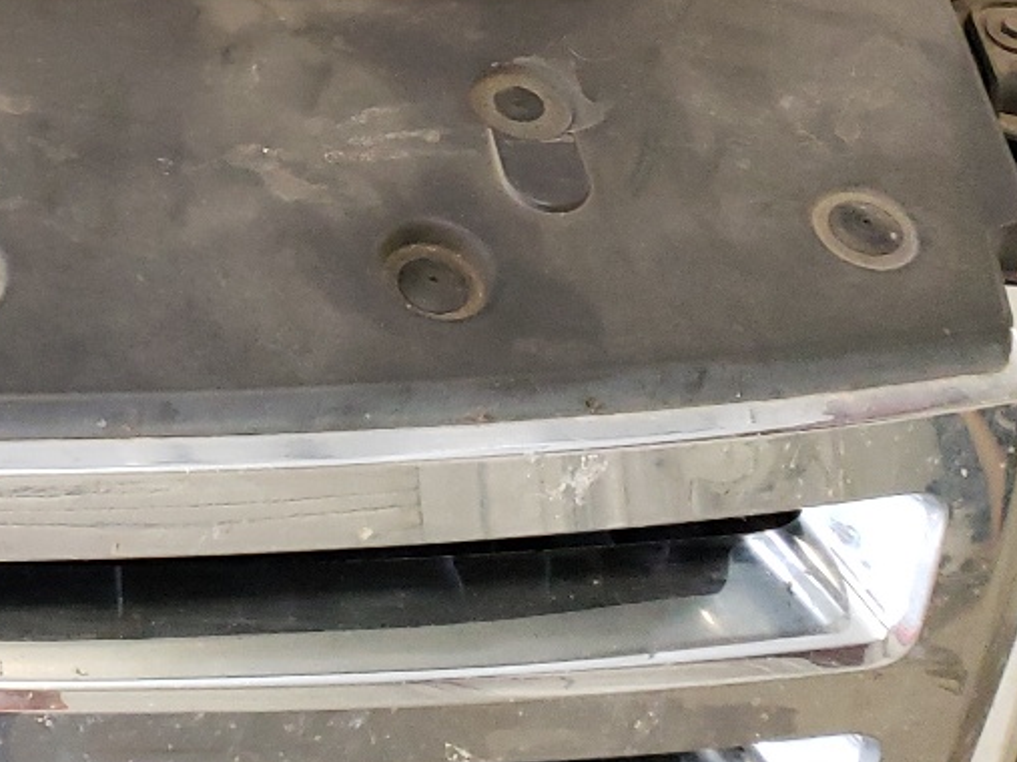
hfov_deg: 21.5
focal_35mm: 82
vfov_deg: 16.5
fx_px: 2409
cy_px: -355
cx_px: -315
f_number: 1.5
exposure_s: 1/40
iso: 249
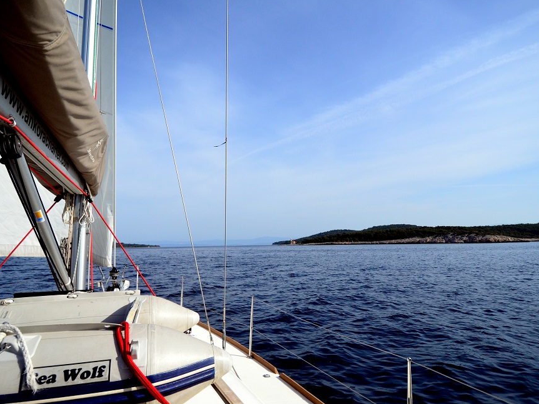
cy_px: 201
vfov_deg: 66.0
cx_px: 269
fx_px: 312
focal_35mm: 20
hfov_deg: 81.7
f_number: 4.5
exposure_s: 1/8000
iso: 720
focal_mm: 12
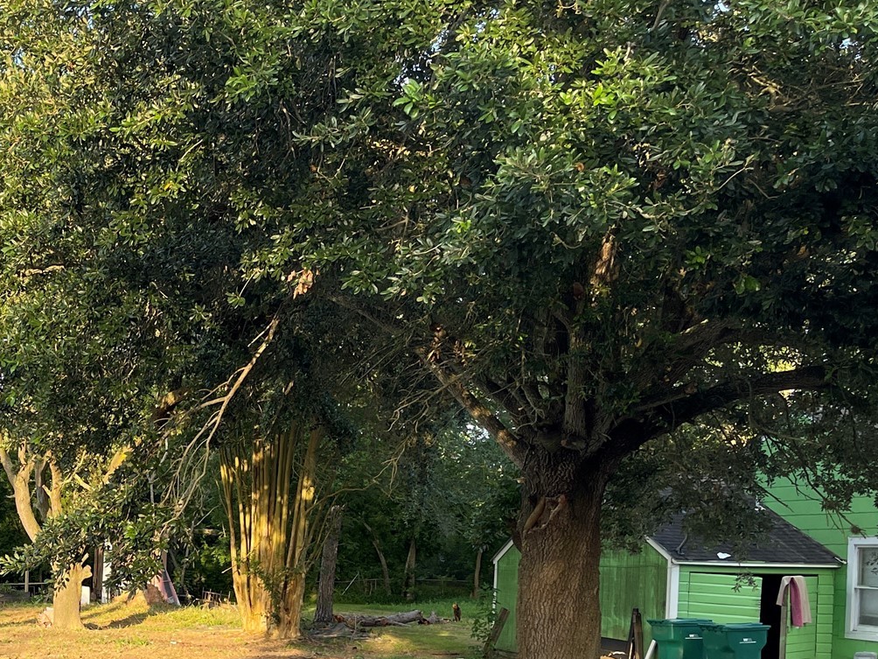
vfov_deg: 27.8
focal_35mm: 51
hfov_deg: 34.9
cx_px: 56
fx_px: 1294
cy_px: 560
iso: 32
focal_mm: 5.1
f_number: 1.6
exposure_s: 1/289
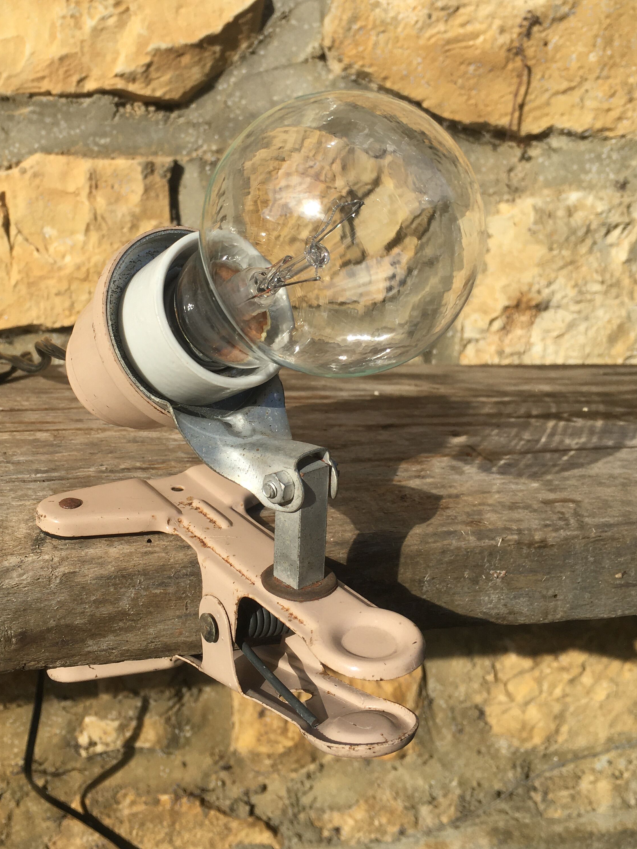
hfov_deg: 36.7
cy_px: 371
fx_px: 957
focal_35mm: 39
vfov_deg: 47.7
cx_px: 253
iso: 25
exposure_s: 1/1148
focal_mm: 4.15
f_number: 2.2
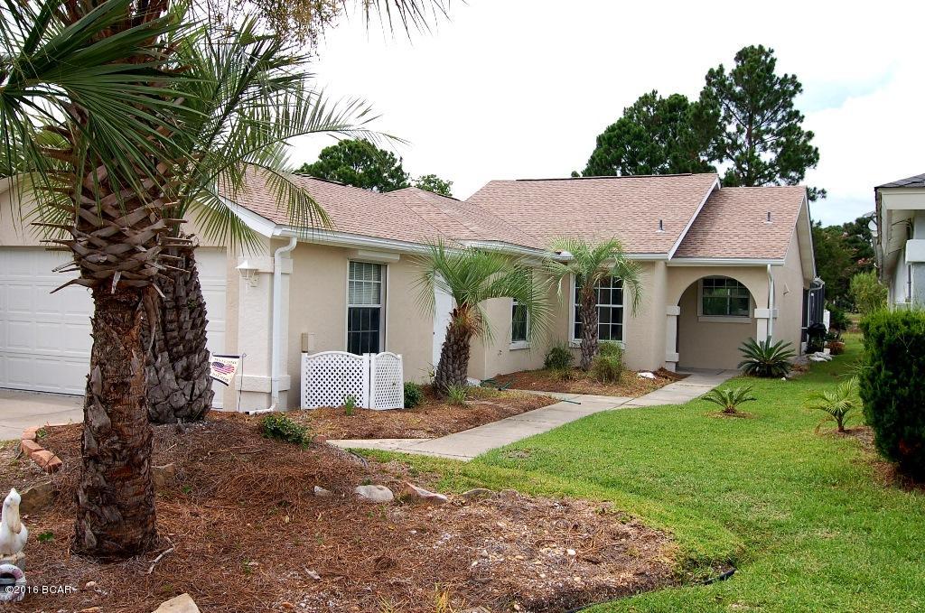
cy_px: 306
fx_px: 923
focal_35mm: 36
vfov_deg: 36.7
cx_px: 462
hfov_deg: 53.2
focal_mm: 24
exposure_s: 1/320
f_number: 9
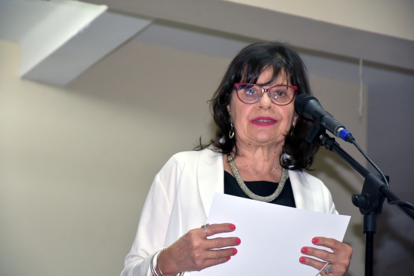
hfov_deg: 13.7
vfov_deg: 9.2
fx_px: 1725
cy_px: 138
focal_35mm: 150
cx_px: 207
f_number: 5.6
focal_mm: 100
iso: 800
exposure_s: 1/100
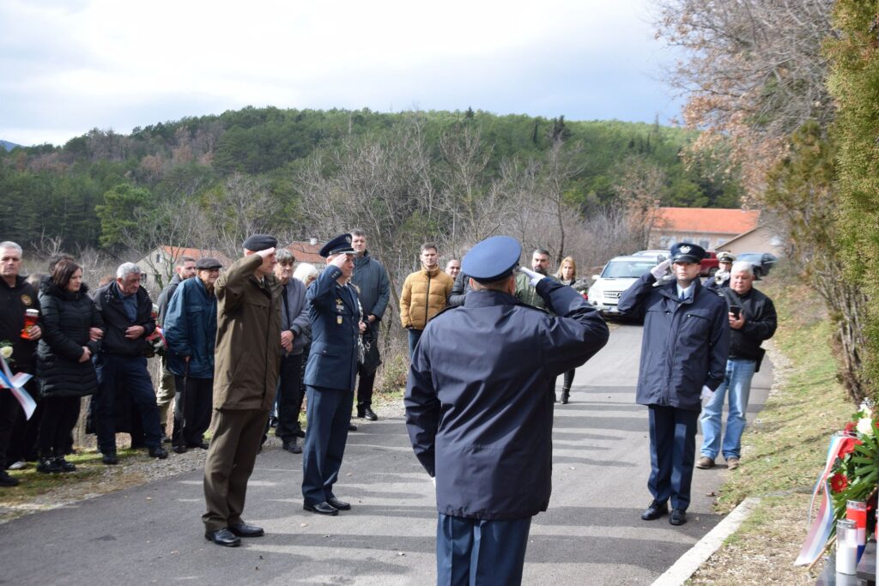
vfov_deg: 34.2
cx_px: 440
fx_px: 952
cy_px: 293
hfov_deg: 49.5
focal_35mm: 39
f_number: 8
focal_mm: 26
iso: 320
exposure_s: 1/250
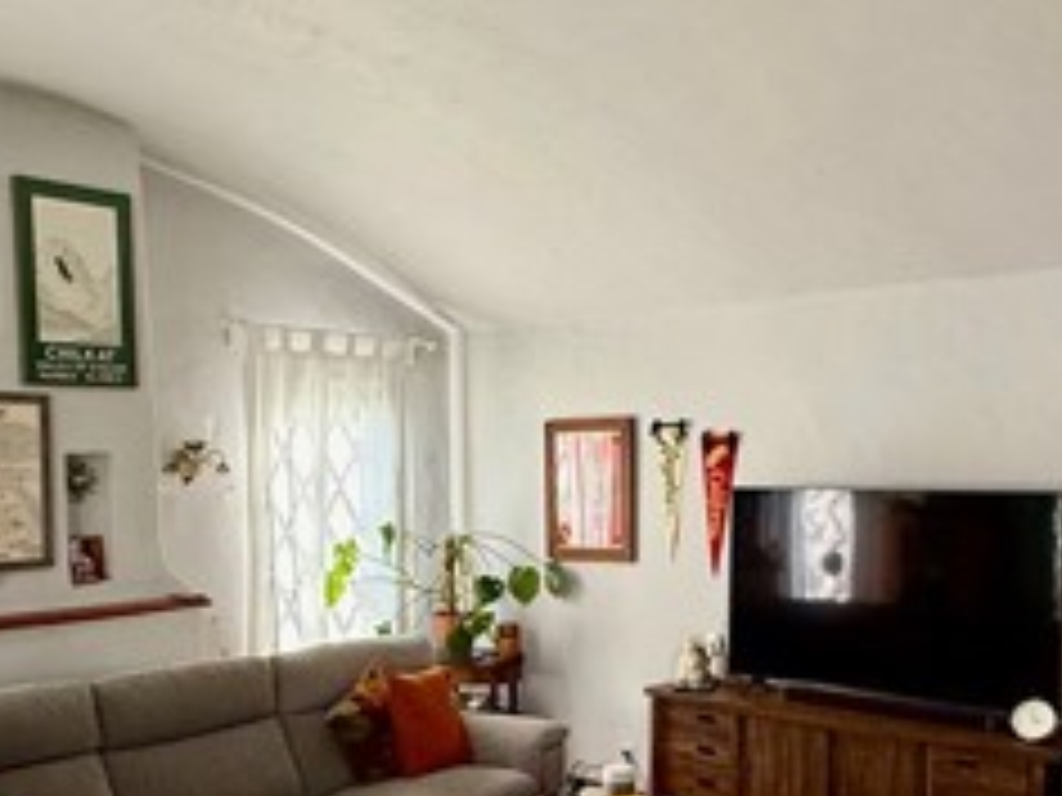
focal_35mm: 38
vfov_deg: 37.3
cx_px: 608
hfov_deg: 48.8
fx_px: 1166
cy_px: 535
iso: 320
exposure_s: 1/68
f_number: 2.2
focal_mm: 2.22
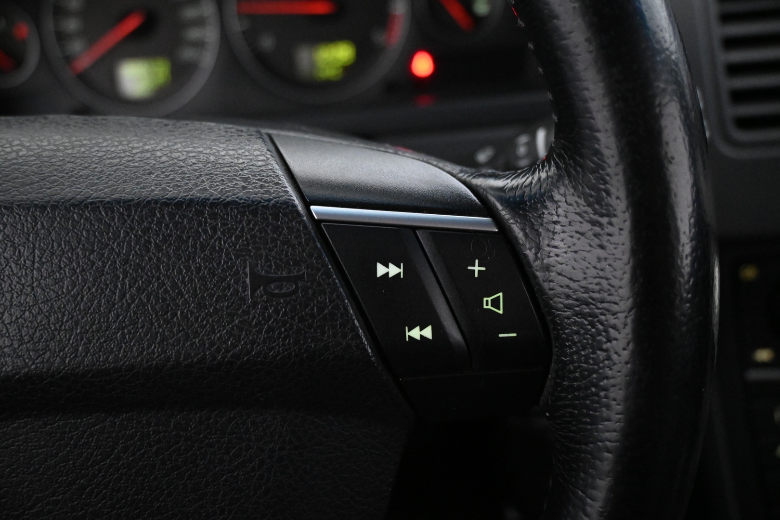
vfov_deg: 39.1
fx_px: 731
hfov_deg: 56.1
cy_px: 260
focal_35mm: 34
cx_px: 390
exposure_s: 1/40
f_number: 4
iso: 6400
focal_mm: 22.5
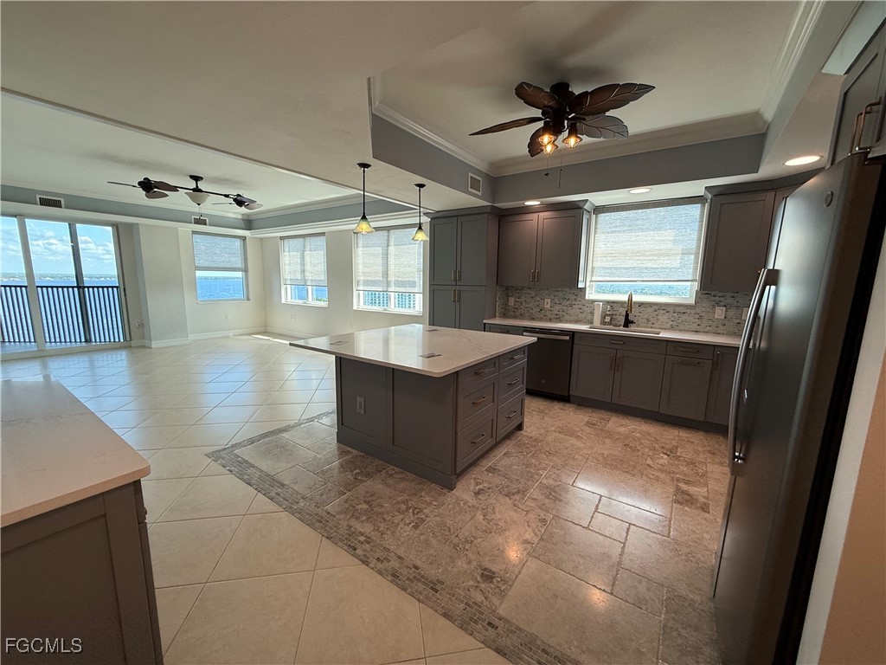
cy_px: 332
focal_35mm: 14
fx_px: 358
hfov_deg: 102.1
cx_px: 443
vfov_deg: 85.7
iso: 64
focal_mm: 2.22
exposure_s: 1/217
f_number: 2.2
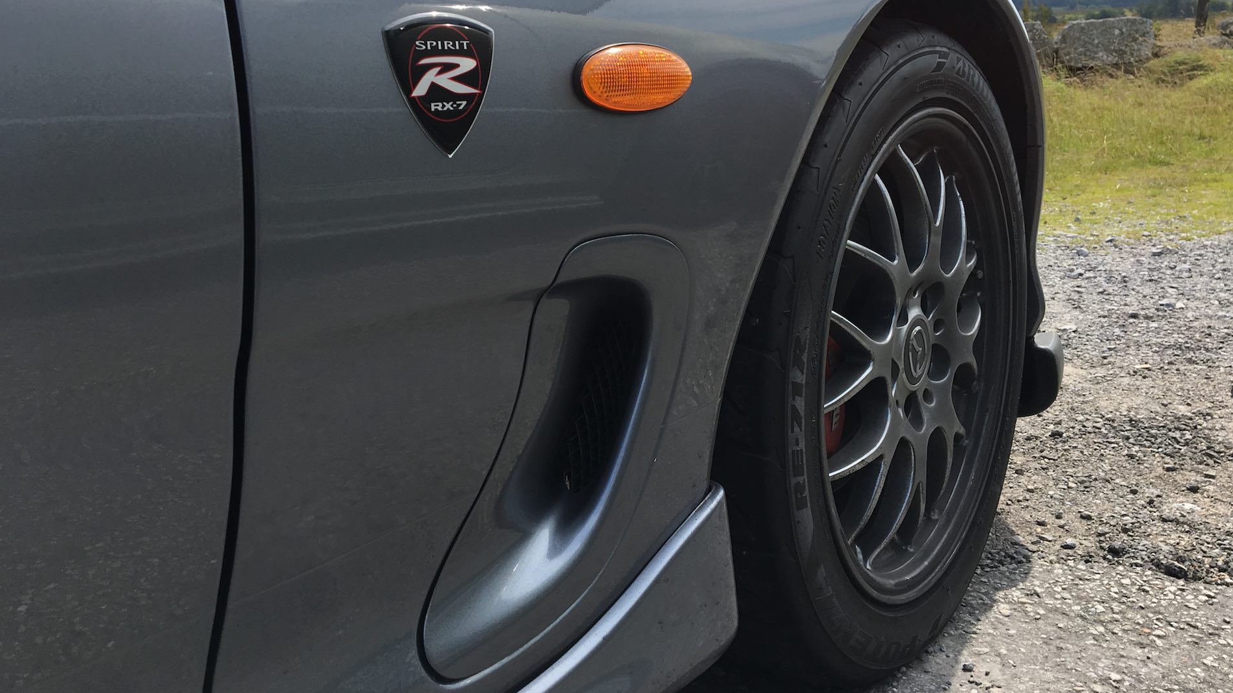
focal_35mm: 32
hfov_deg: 61.0
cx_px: 613
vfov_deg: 36.4
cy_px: 249
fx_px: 1046
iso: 25
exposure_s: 1/836
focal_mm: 4.15
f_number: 2.2
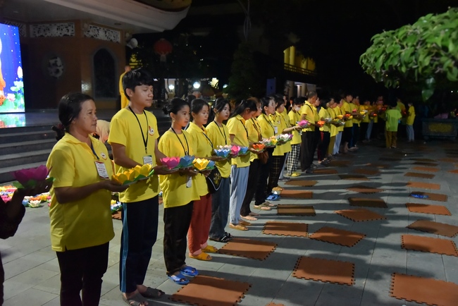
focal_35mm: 34
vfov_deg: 38.9
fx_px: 433
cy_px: 153
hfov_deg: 55.8
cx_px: 229
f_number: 5
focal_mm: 34
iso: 8000
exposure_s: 1/160
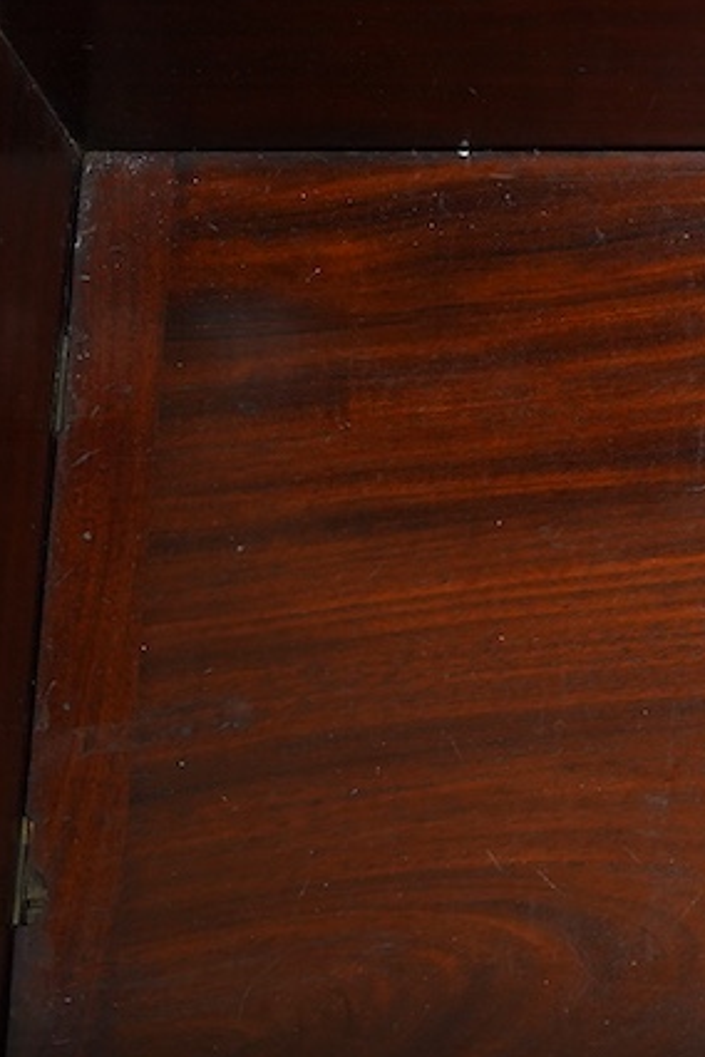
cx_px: 832
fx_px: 2790
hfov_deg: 14.0
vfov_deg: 21.5
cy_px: 533
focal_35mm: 95
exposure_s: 1/125
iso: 1250
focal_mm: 30
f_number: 6.3
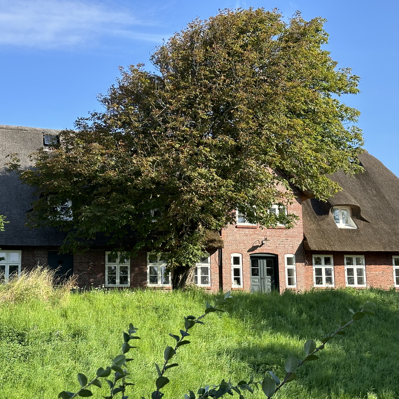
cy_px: 199
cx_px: 203
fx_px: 743
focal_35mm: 57
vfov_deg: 30.0
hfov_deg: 30.0
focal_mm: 6.86
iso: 64
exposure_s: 1/1517
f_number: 1.78
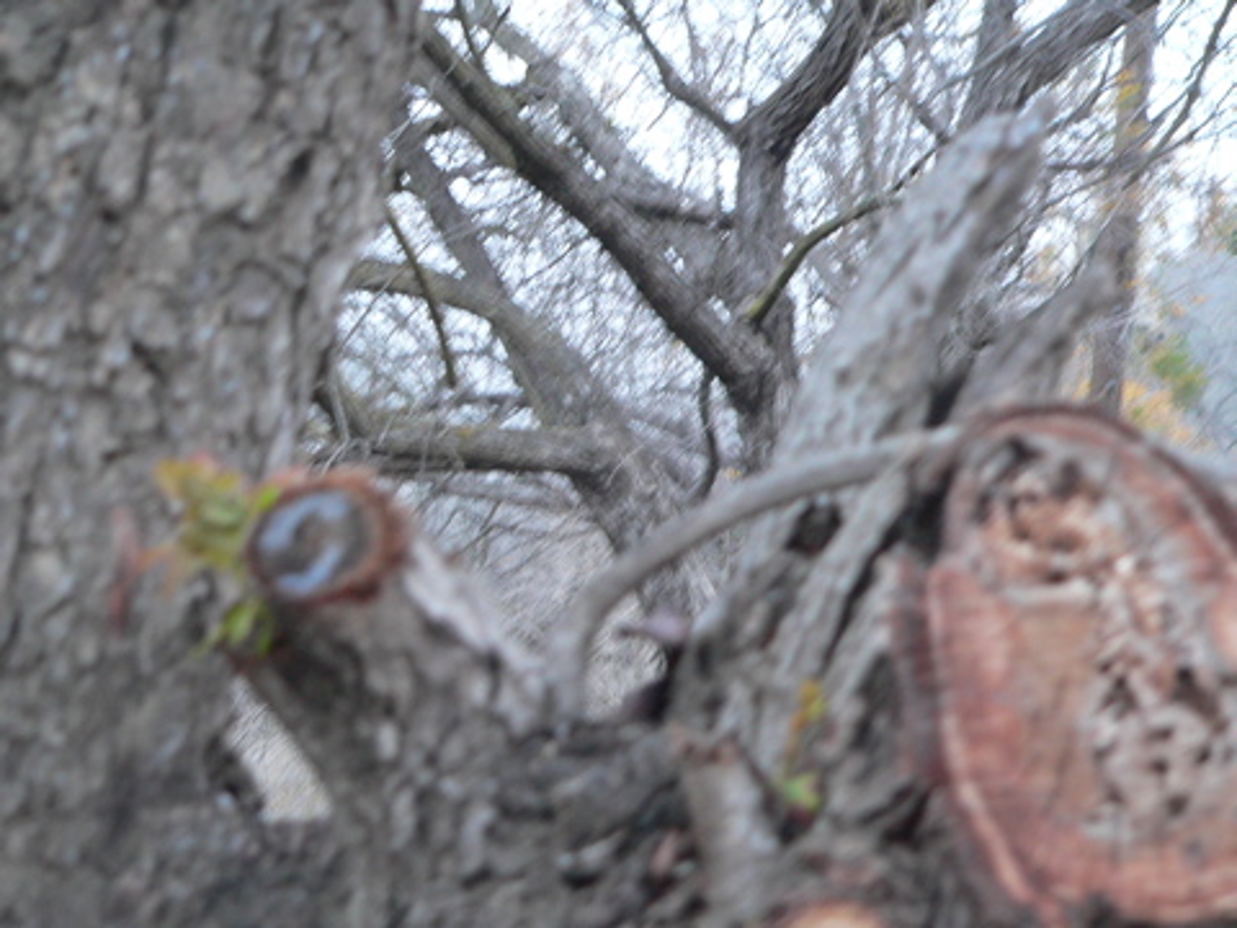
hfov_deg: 25.7
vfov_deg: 19.4
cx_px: 618
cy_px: 464
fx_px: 2716
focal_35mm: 76
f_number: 2.8
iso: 200
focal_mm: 12.7
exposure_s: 1/6
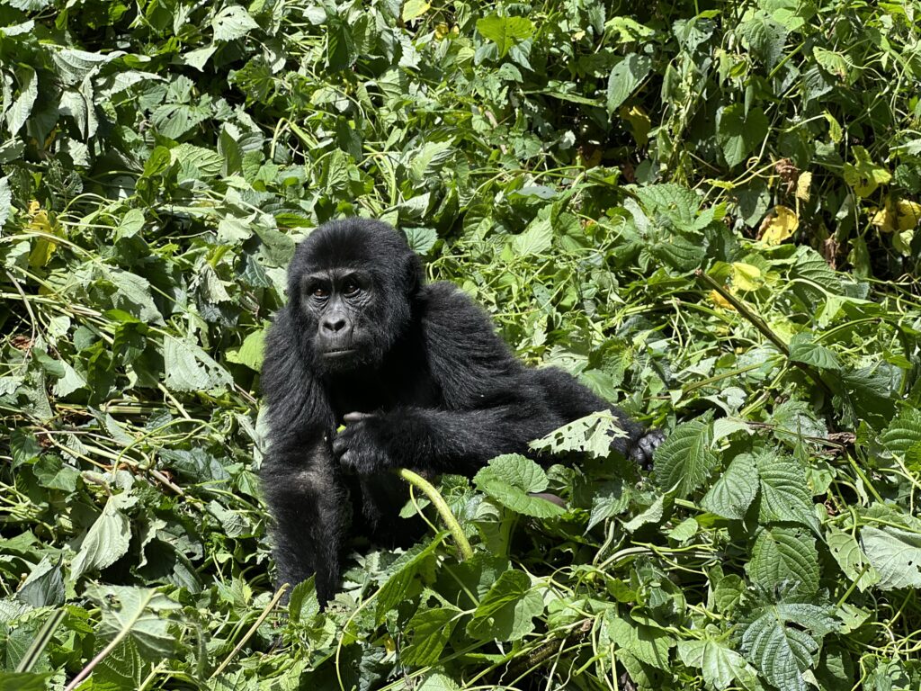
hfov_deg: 25.3
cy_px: 346
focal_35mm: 77
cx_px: 460
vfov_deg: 19.1
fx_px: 2049
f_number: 2.8
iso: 25
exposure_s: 1/181
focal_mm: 9
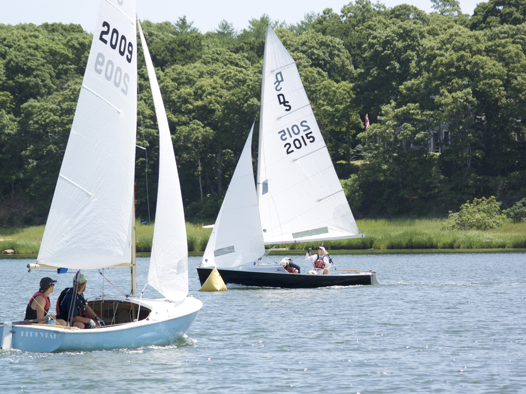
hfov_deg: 6.7
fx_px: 4467
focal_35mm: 294
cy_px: 197
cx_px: 269
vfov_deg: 5.1
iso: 160
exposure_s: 1/640
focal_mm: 100.6
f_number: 4.8
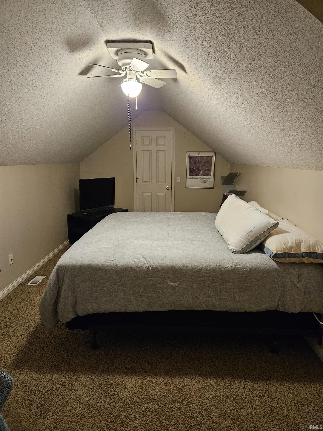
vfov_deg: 73.9
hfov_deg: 58.9
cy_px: 216
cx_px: 162
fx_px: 286
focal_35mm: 23
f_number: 1.8
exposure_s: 1/60
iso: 640
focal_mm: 5.4
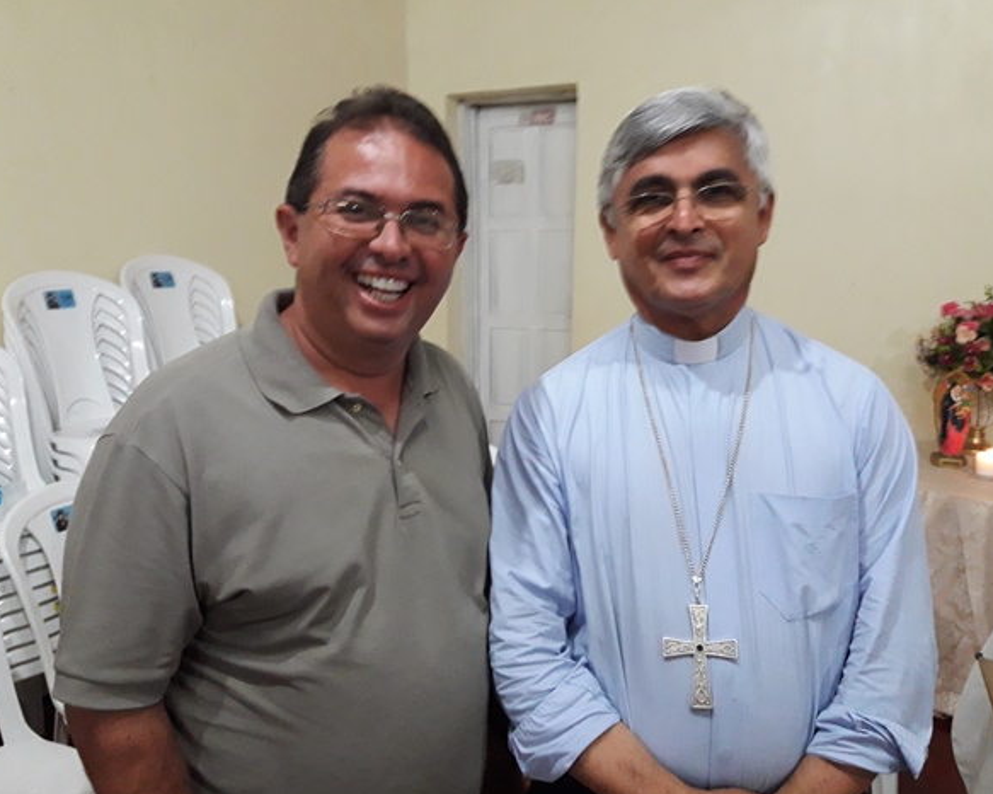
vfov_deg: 48.5
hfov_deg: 58.8
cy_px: 392
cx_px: 494
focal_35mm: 30
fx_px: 881
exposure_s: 1/24
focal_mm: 3.7
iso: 320
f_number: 1.9
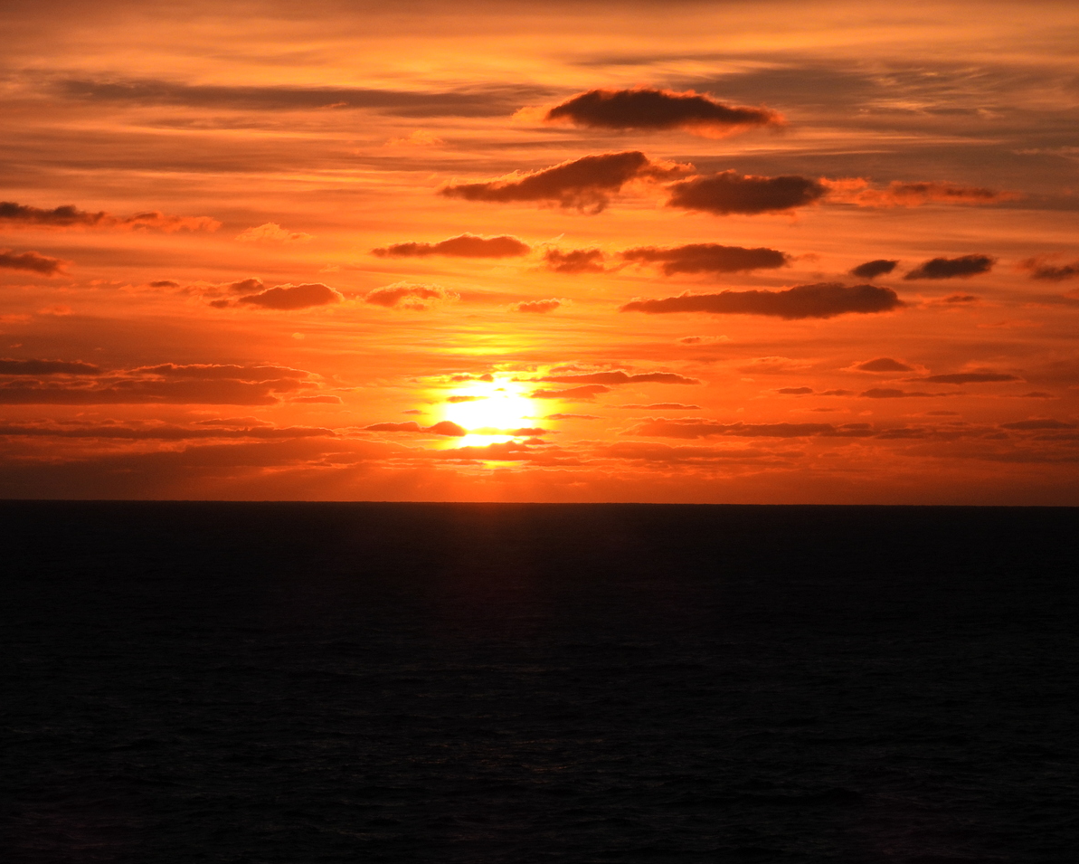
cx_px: 508
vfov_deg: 8.7
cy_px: 431
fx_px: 5686
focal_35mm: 178
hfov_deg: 10.8
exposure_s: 1/2000
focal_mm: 30.3
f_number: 7.1
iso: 100
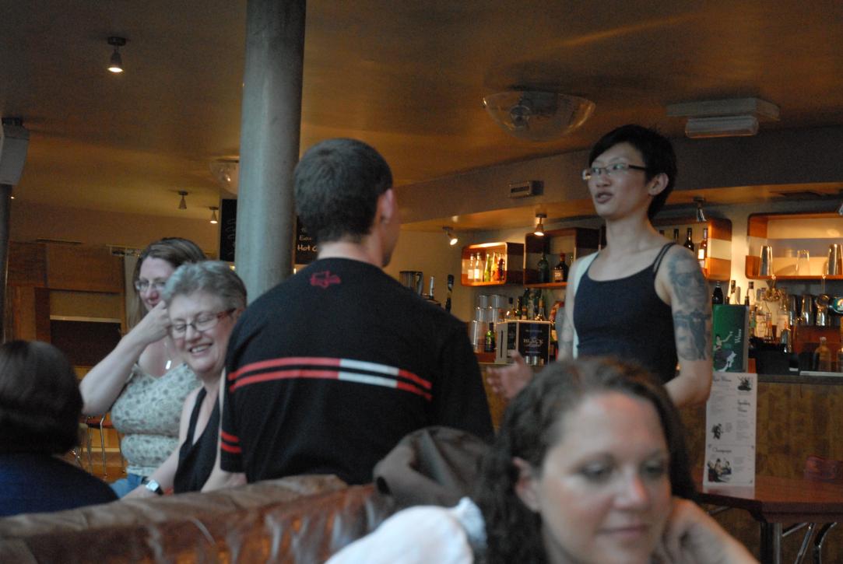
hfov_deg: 30.5
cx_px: 422
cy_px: 282
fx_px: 1547
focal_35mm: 66
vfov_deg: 20.7
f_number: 4.2
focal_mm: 44
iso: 1600
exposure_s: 1/40
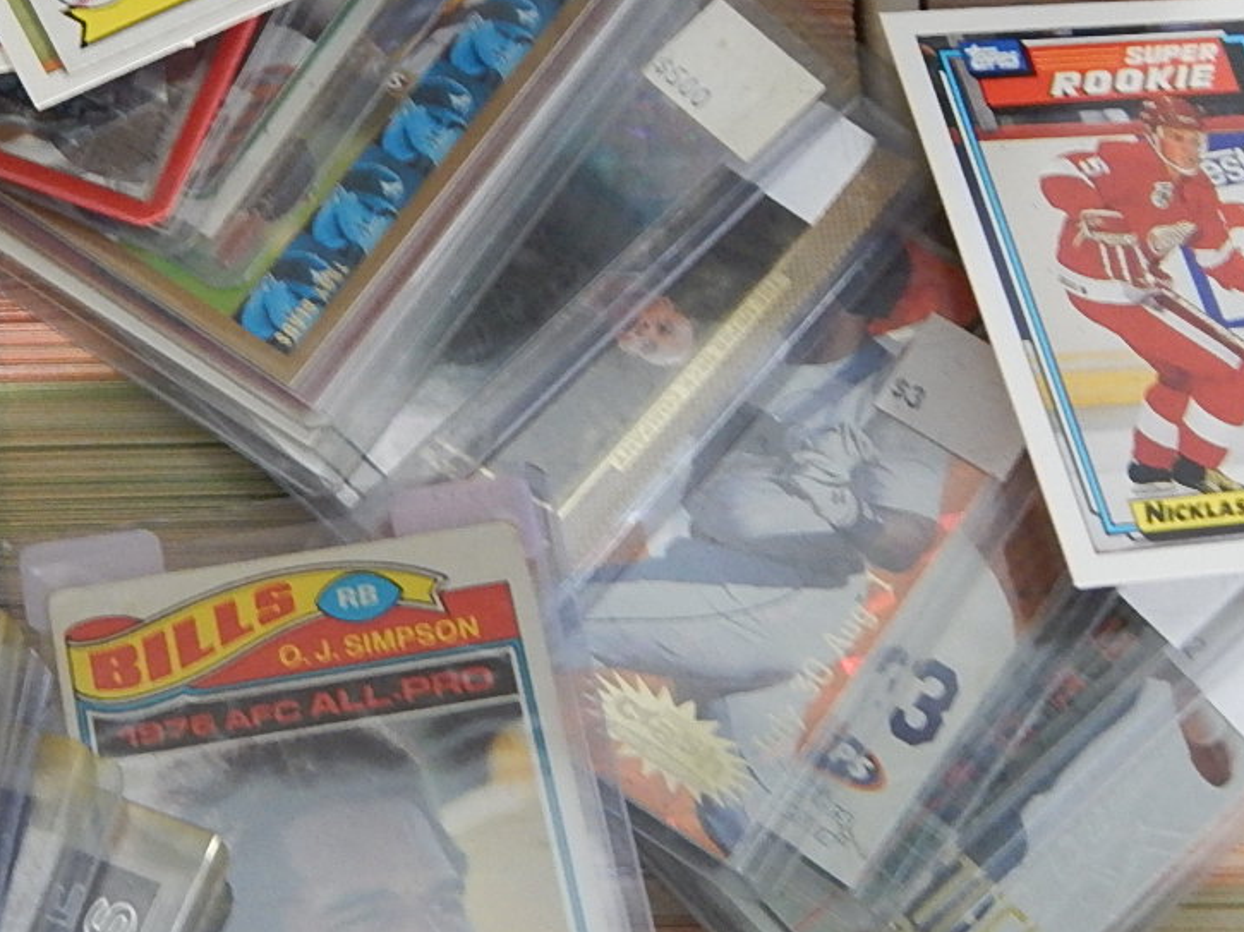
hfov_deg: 18.2
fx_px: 3807
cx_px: 45
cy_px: 290
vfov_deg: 13.9
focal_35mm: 106
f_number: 3.7
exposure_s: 1/15
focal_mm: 8.6
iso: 400
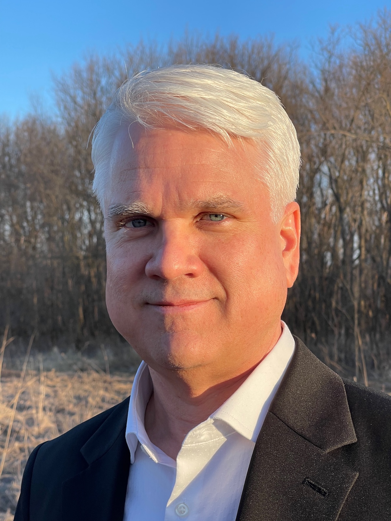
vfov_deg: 30.3
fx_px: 964
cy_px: 260
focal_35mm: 64
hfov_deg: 22.9
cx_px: 196
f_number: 2.2
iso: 20
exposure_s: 1/463
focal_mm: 7.5
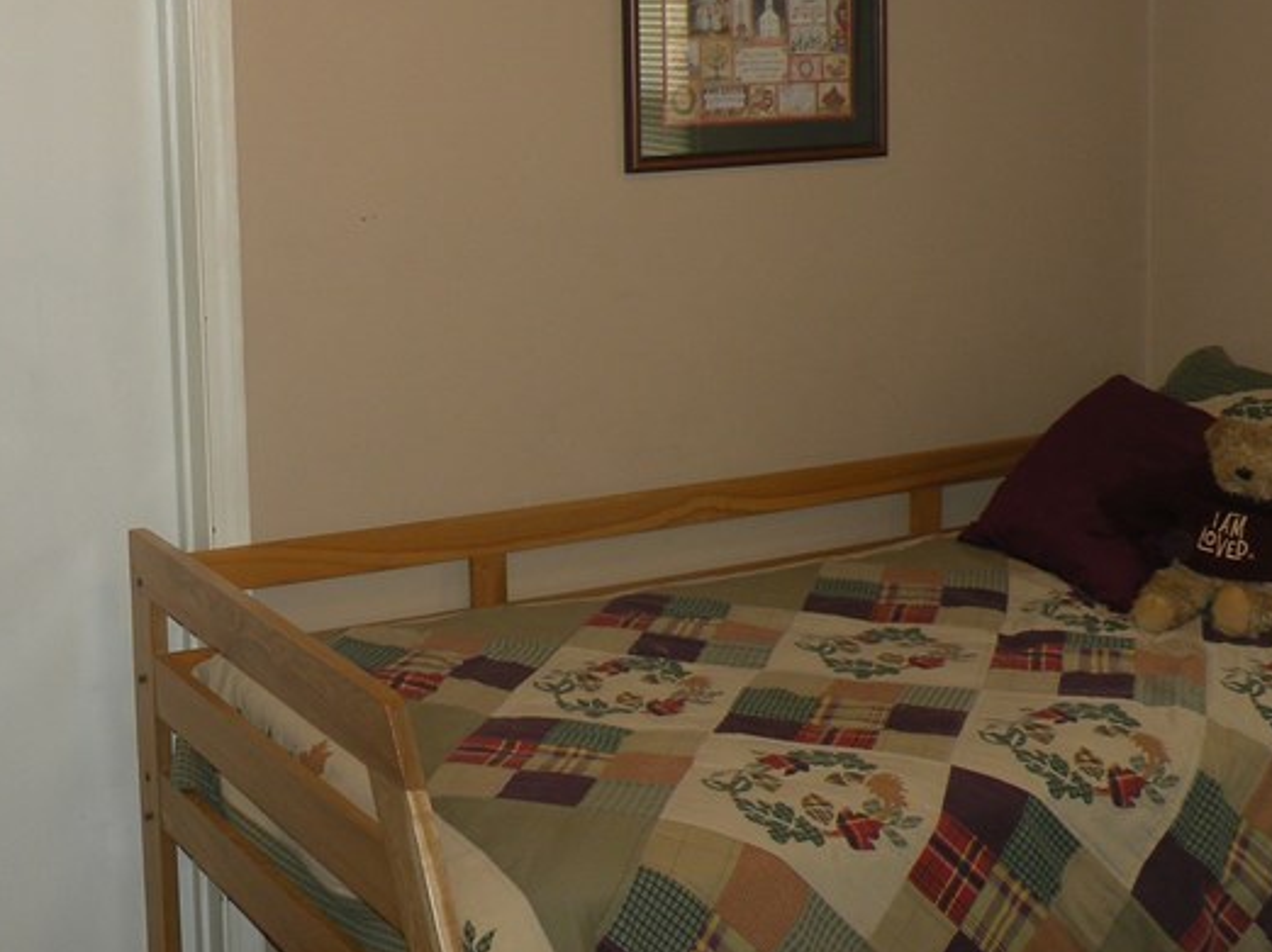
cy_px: 219
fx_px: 1947
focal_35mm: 53
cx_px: 366
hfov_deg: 35.6
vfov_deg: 27.1
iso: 64
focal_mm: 4.7
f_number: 2.8
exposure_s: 1/30.6
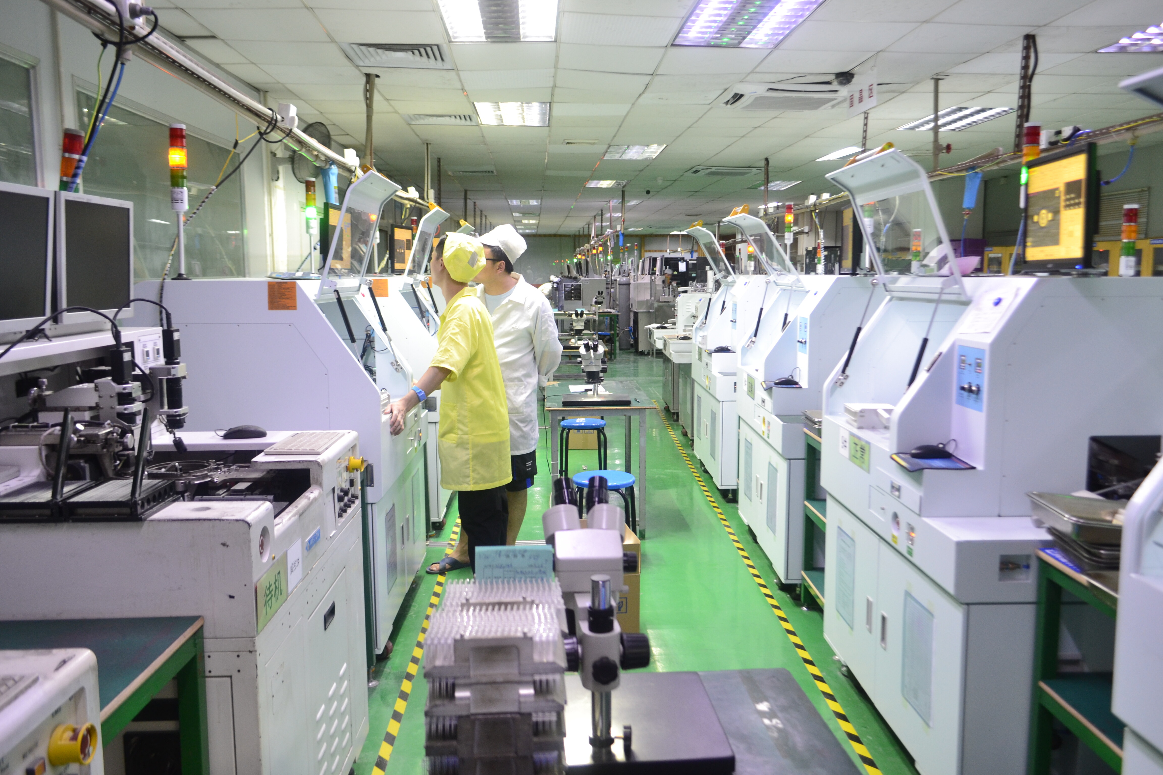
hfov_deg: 67.4
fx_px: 872
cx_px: 582
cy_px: 388
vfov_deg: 47.9
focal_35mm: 27
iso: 800
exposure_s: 1/15
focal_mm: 18
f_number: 3.5
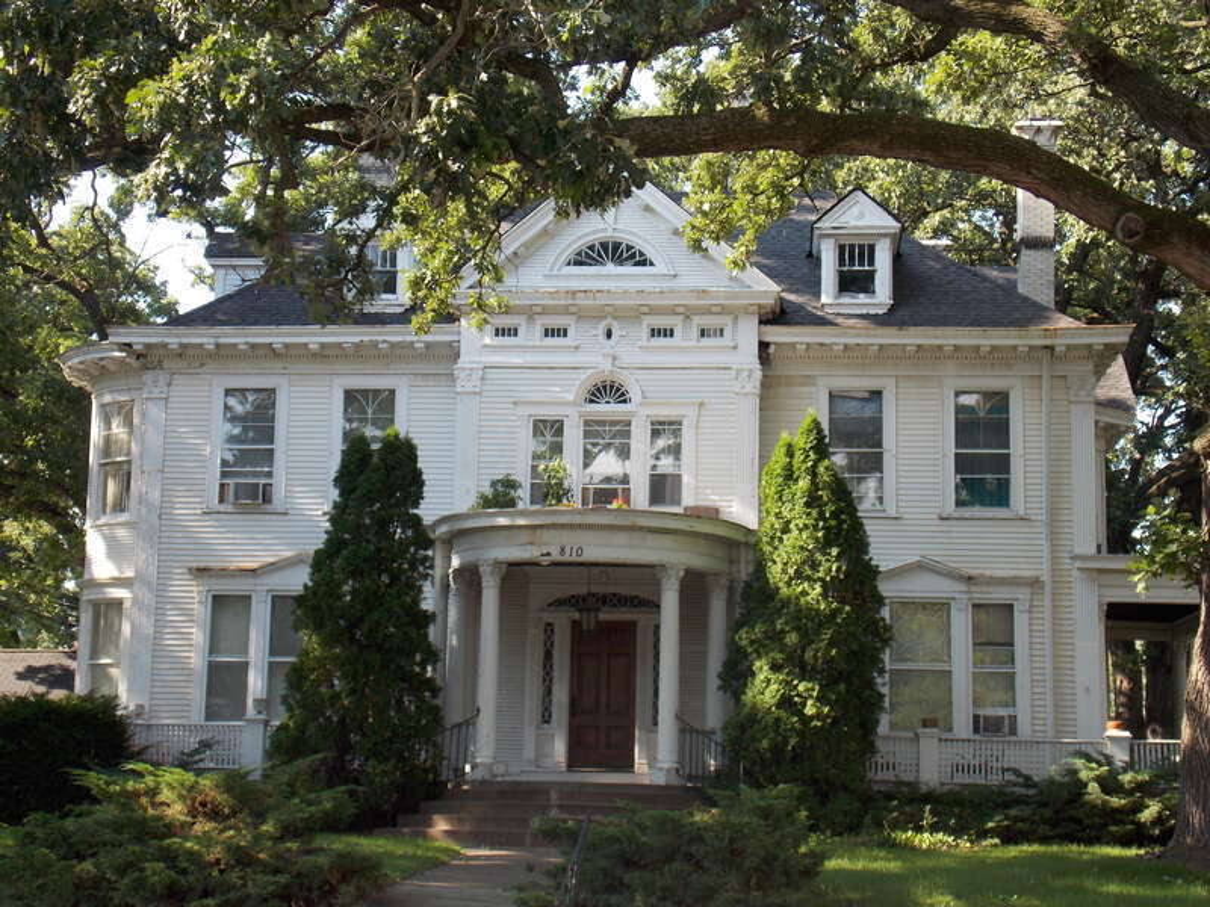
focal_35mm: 59
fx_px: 2062
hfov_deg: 32.7
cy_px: 454
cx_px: 605
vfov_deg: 24.8
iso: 80
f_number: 4
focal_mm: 10.5
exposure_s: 1/100
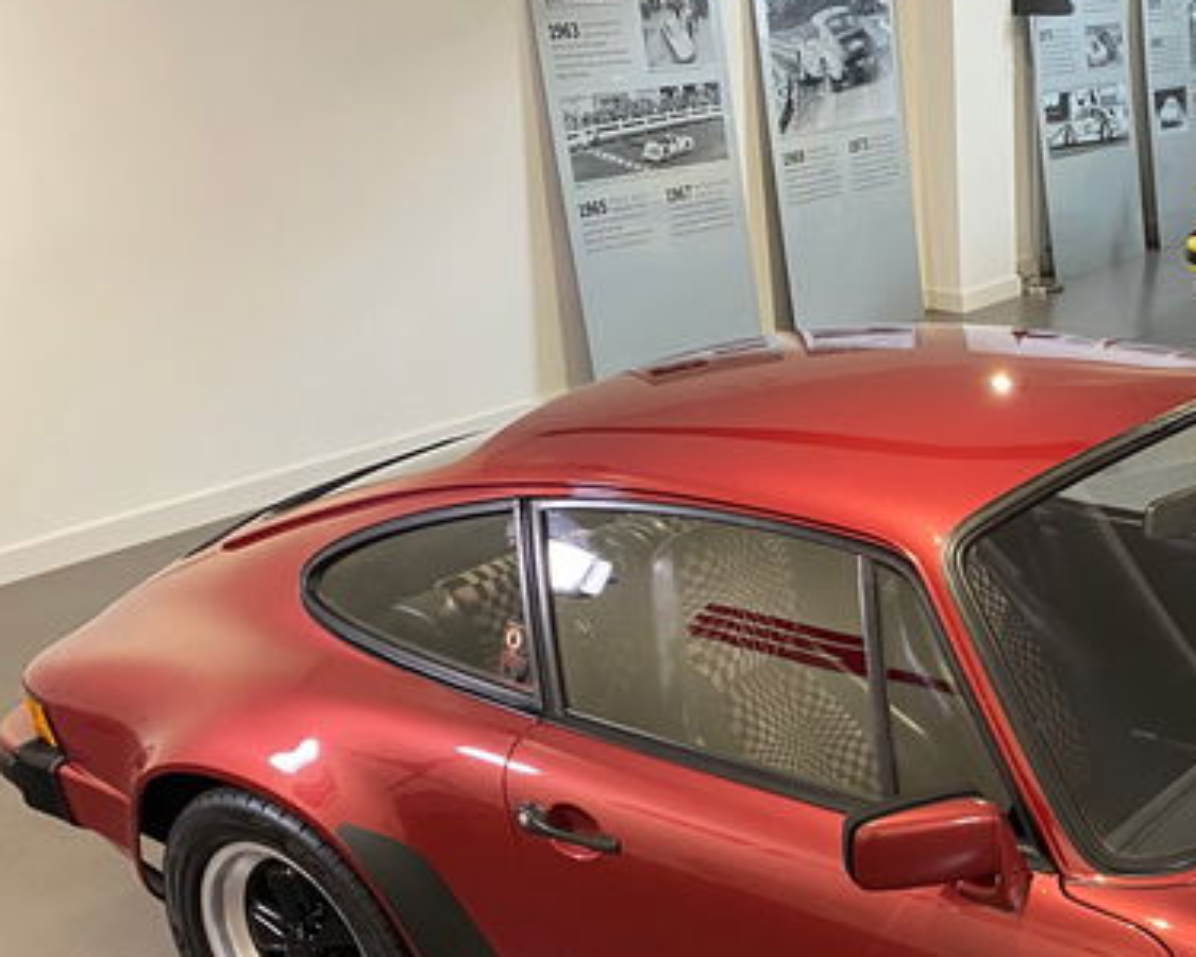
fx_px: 1841
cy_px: 845
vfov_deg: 28.1
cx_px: 1218
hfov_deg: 32.8
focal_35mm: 52
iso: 500
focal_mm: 4.25
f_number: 1.8
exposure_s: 1/33
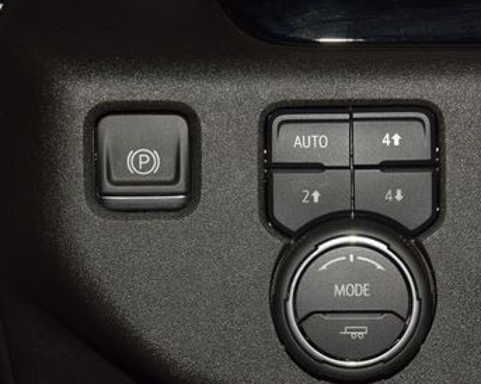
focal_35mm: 184
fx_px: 2618
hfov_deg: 10.5
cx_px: 366
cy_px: 166
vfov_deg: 8.4
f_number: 8
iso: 100
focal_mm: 70
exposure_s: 1/125
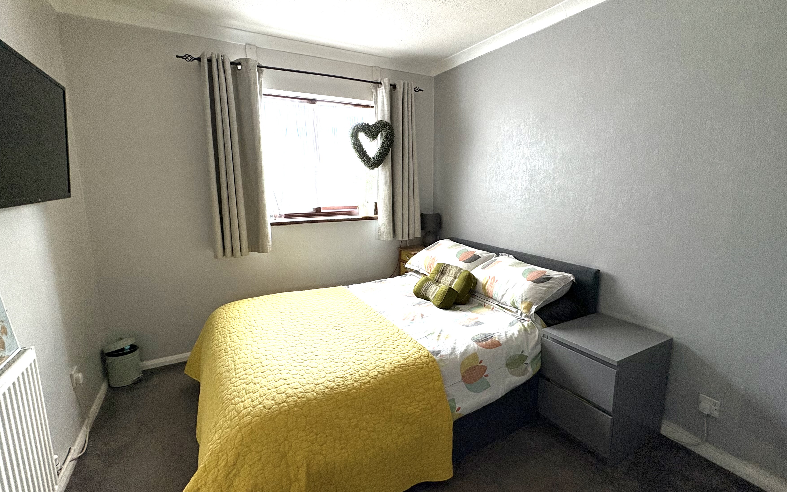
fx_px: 365
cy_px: 243
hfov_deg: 94.3
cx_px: 409
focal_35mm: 17
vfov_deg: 68.0
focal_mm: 2.22
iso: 250
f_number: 2.2
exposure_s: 1/73
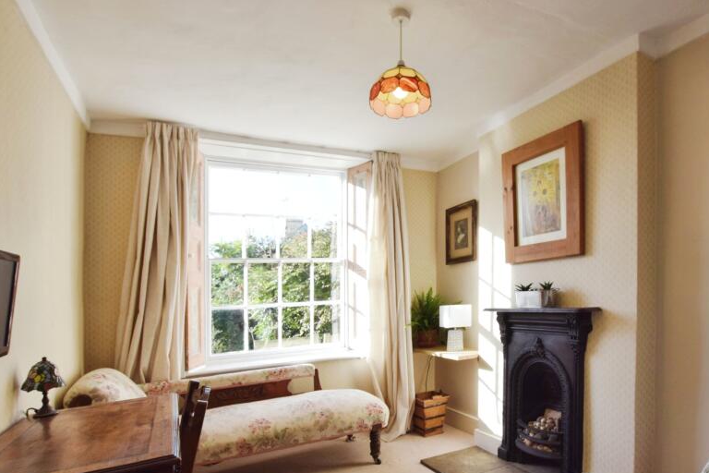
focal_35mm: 20
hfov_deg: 83.3
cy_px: 300
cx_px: 411
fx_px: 394
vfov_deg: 61.0
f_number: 7.1
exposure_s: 1/200
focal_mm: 10
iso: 400
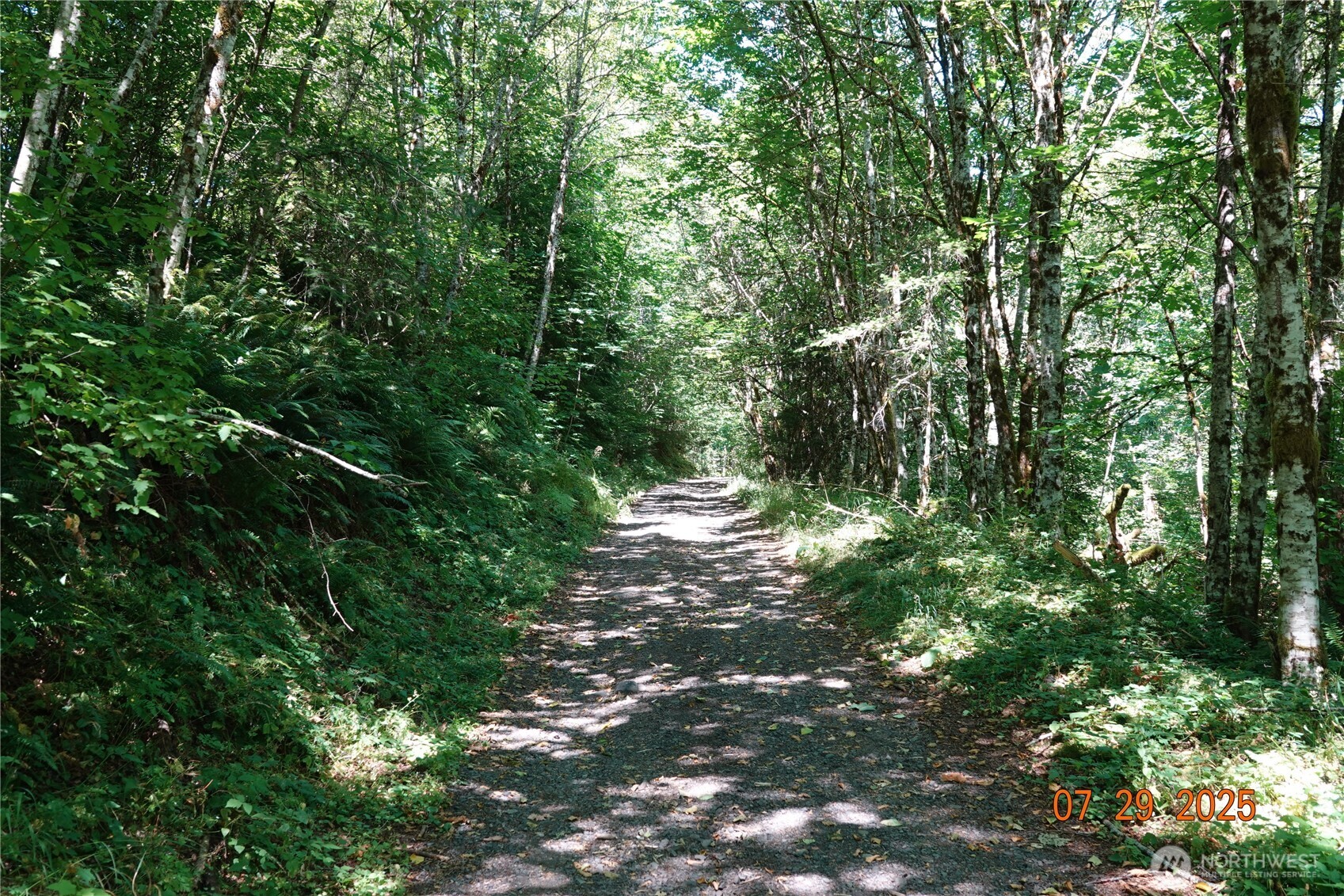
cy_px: 448
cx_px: 672
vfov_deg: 38.9
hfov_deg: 55.8
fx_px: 1269
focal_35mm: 34
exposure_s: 1/50
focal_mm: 12.33
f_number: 2.8
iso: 100
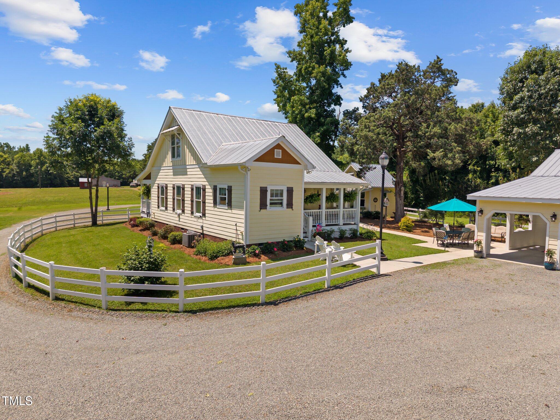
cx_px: 280
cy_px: 210
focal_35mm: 24
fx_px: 388
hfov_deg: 71.6
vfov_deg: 56.8
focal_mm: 8.67
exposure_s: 1/3000
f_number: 1.8
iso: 120
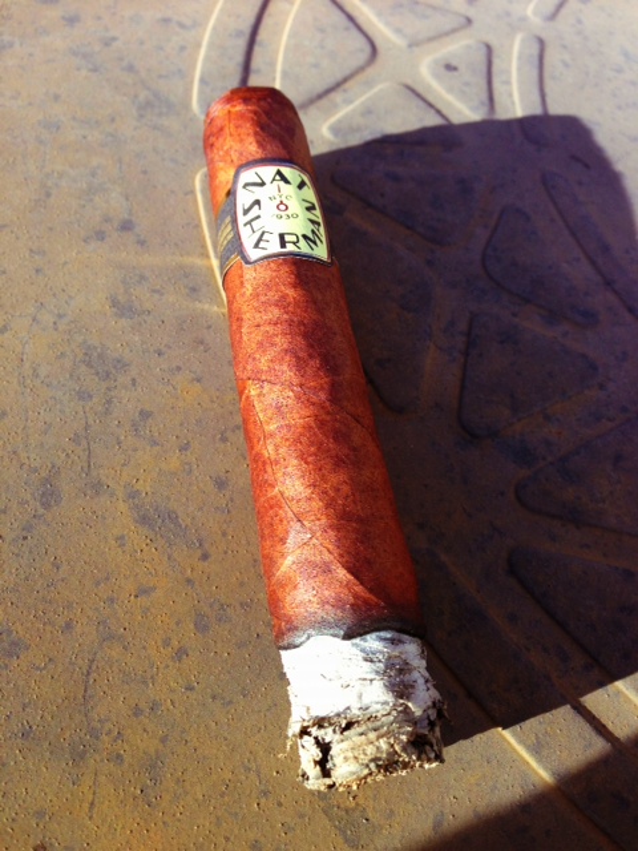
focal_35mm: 33
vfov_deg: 55.4
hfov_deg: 42.9
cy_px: 426
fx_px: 811
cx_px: 319
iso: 50
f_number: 2.4
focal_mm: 4.13
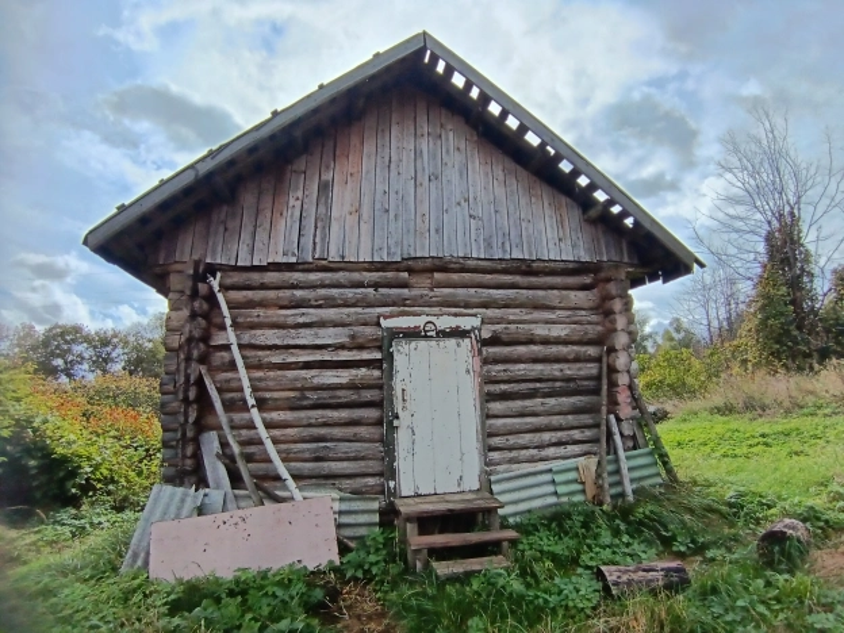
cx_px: 422
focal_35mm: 17
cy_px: 316
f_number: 2.2
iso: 102
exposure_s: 1/1016
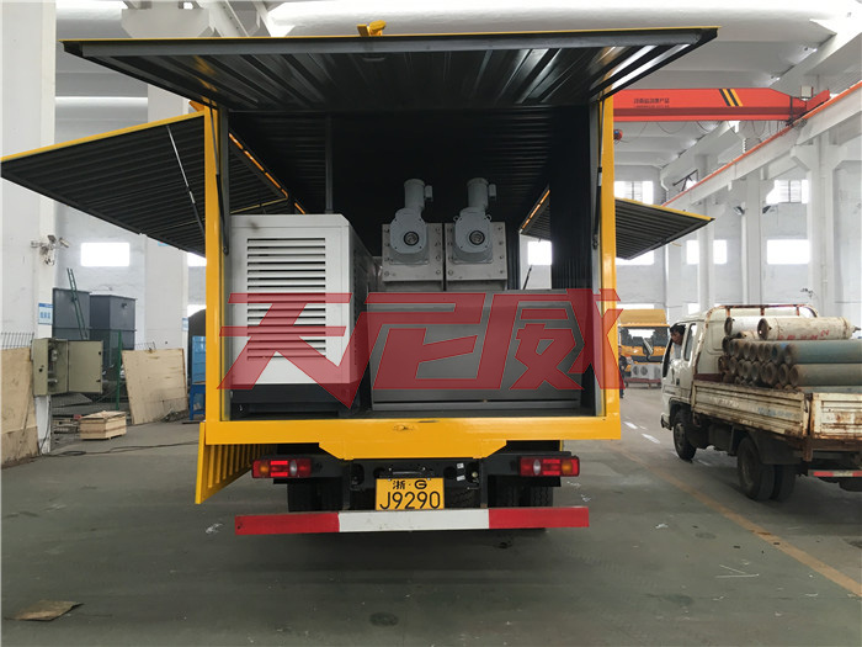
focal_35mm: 29
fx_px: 722
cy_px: 324
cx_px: 431
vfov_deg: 48.2
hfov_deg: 61.7
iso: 40
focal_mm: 4.15
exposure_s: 1/33
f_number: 2.2
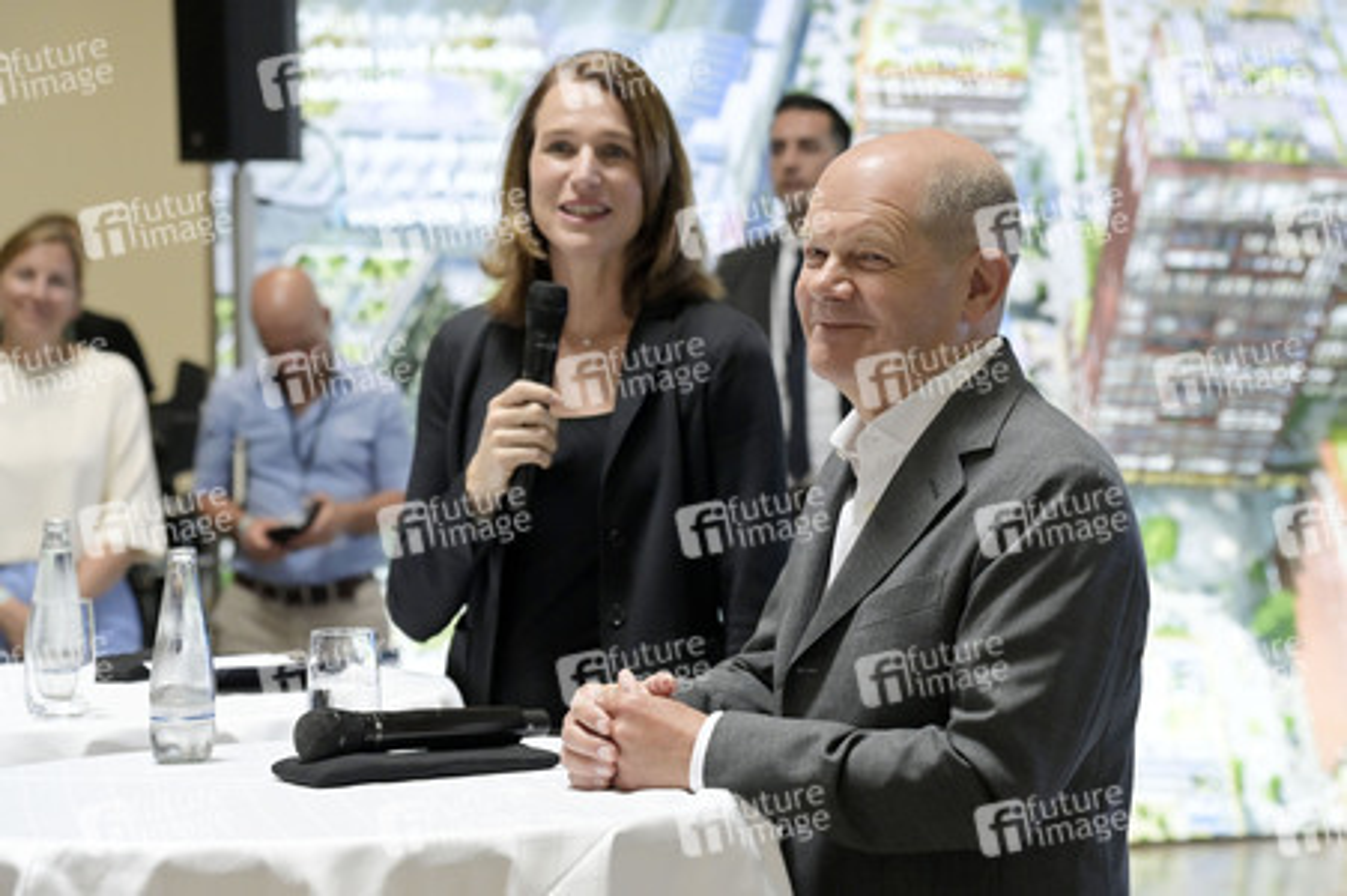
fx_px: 3440
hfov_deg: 22.2
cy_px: 448
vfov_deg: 14.8
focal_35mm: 92
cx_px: 674
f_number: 4.5
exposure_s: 1/200
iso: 5000
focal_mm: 92
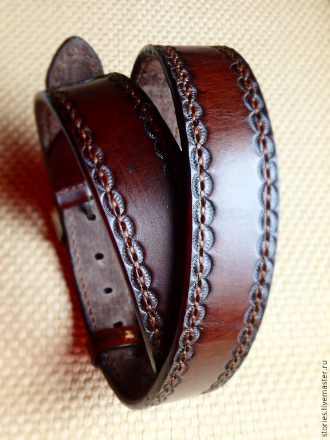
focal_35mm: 36
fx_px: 458
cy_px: 220
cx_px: 165
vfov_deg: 51.4
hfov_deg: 39.7
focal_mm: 6.4
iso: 400
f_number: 5
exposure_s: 1/40
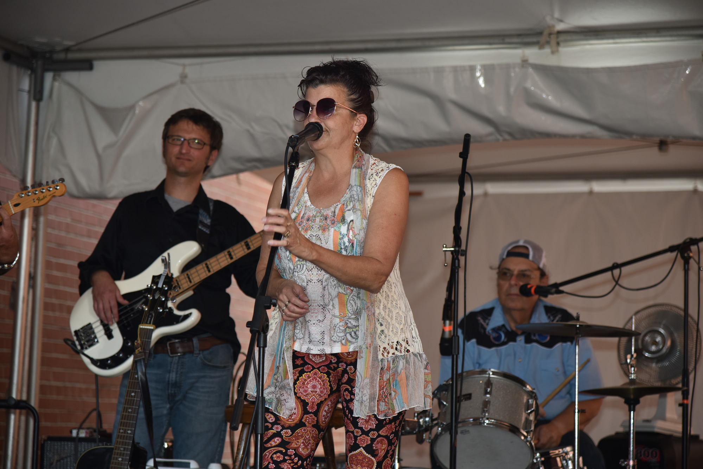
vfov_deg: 11.4
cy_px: 234
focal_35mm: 120
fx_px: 2344
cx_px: 352
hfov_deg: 17.1
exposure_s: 1/250
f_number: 4.5
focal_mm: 120
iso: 100
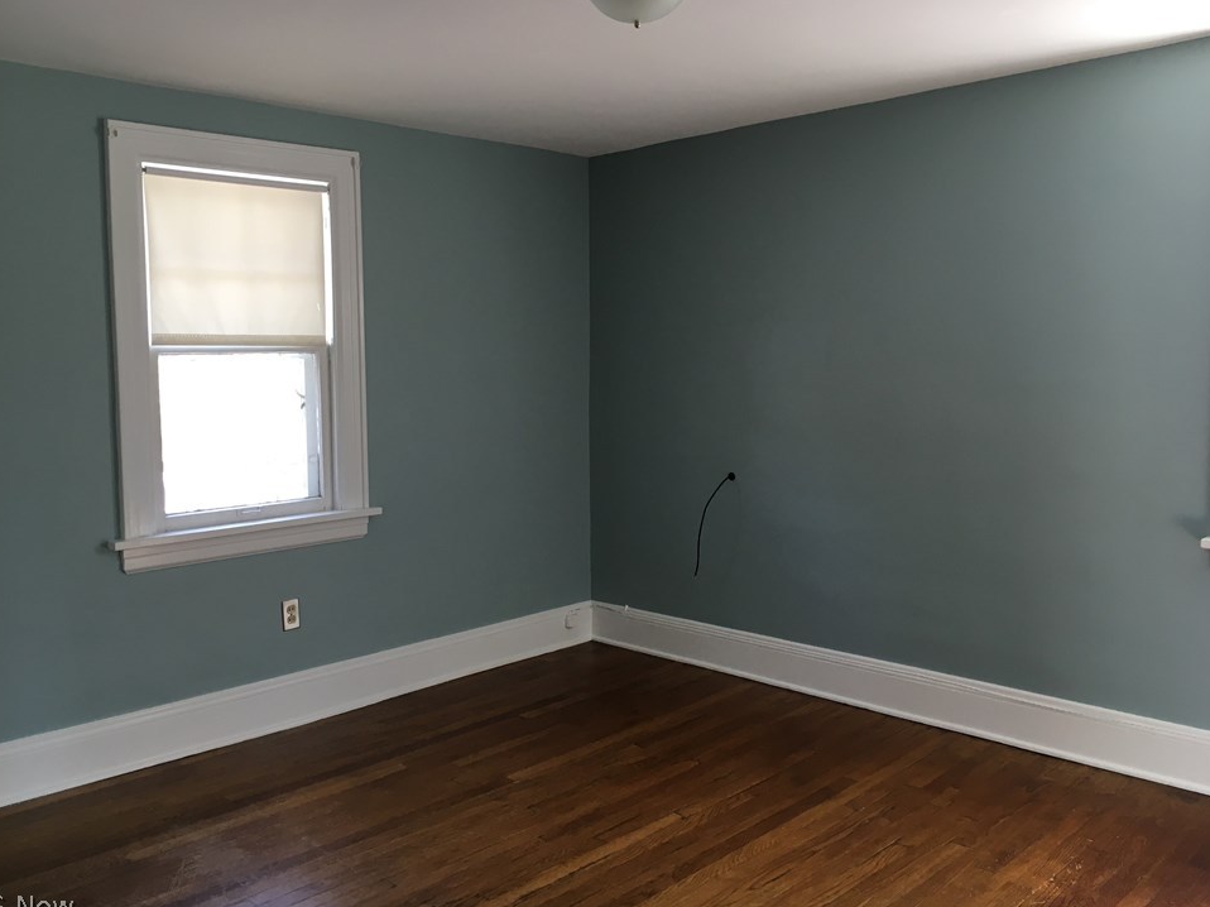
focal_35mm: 31
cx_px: 590
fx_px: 1083
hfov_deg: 58.4
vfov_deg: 45.4
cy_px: 442
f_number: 2.2
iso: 50
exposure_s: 1/30
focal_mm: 4.15
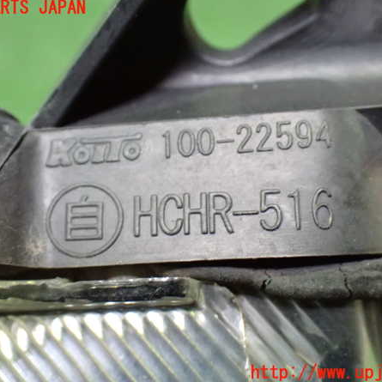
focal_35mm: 56
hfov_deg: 30.6
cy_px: 191
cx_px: 187
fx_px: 699
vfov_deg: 30.6
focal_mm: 8.4
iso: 1250
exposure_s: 1/50
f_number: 3.1
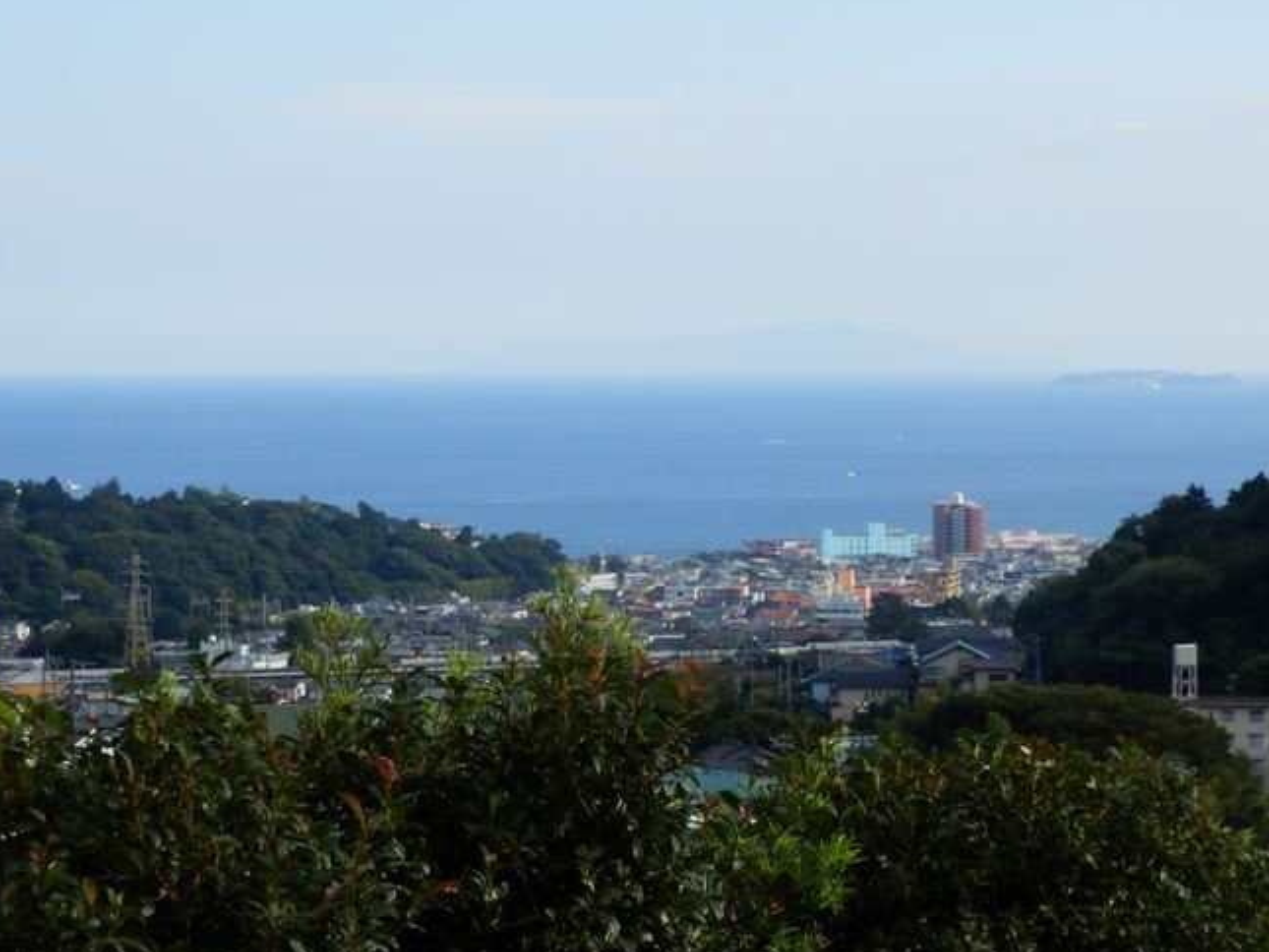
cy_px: 515
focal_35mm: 119
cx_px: 706
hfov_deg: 16.5
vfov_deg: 12.5
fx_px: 4363
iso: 80
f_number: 5.3
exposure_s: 1/320
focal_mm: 17.1
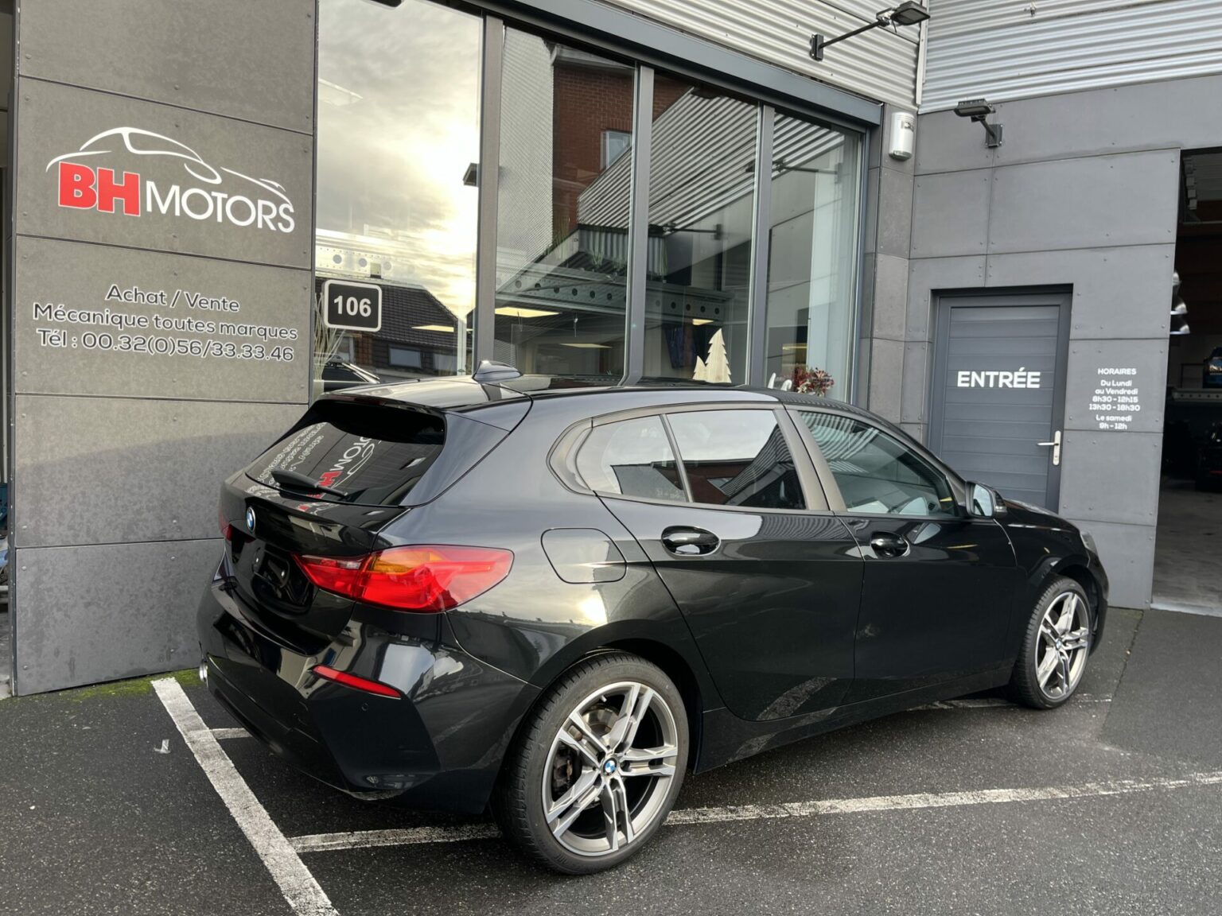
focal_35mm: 26
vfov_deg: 53.1
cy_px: 458
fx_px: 918
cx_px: 611
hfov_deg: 67.3
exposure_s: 1/126
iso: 32
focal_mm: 5.1
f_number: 1.6
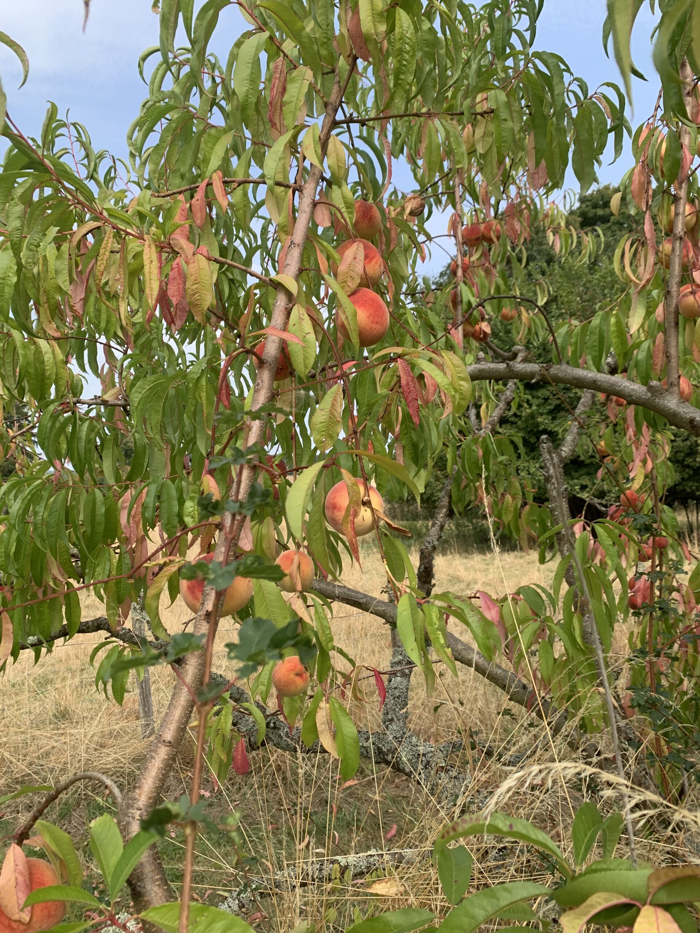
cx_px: 350
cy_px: 466
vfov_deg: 67.3
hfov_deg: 53.1
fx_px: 701
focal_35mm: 26
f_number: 1.8
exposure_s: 1/991
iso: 25
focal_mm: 4.25
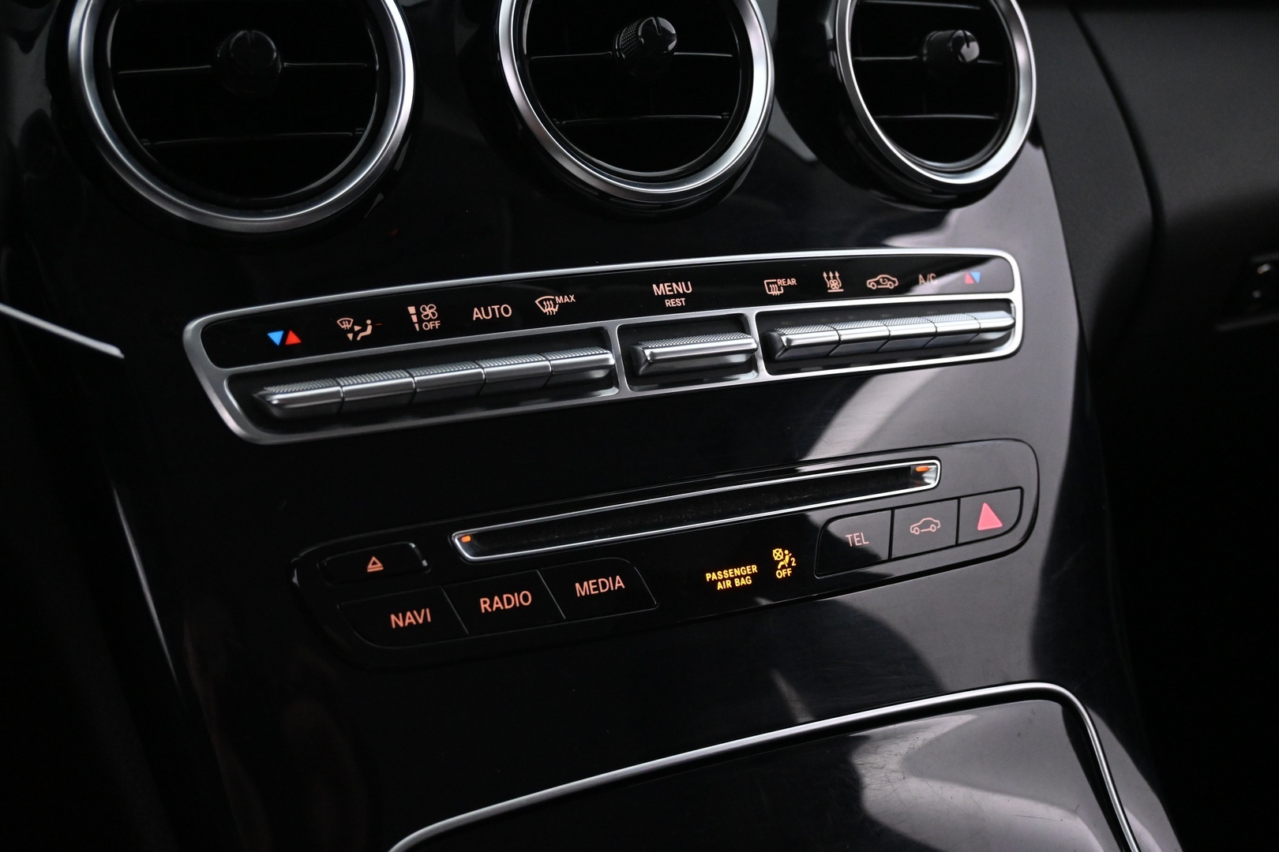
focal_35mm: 40
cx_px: 640
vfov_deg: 33.6
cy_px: 426
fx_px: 1412
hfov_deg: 48.7
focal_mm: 26.5
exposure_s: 1/40
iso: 3600
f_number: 4.5
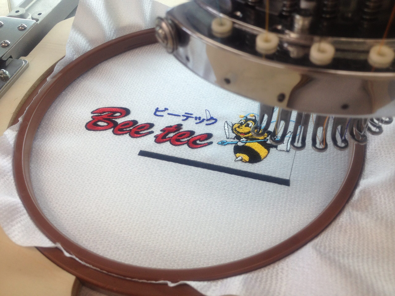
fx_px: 399
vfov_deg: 40.7
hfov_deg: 52.6
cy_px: 148
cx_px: 198
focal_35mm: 35
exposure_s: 1/100
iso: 64
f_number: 2.4
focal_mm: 4.28
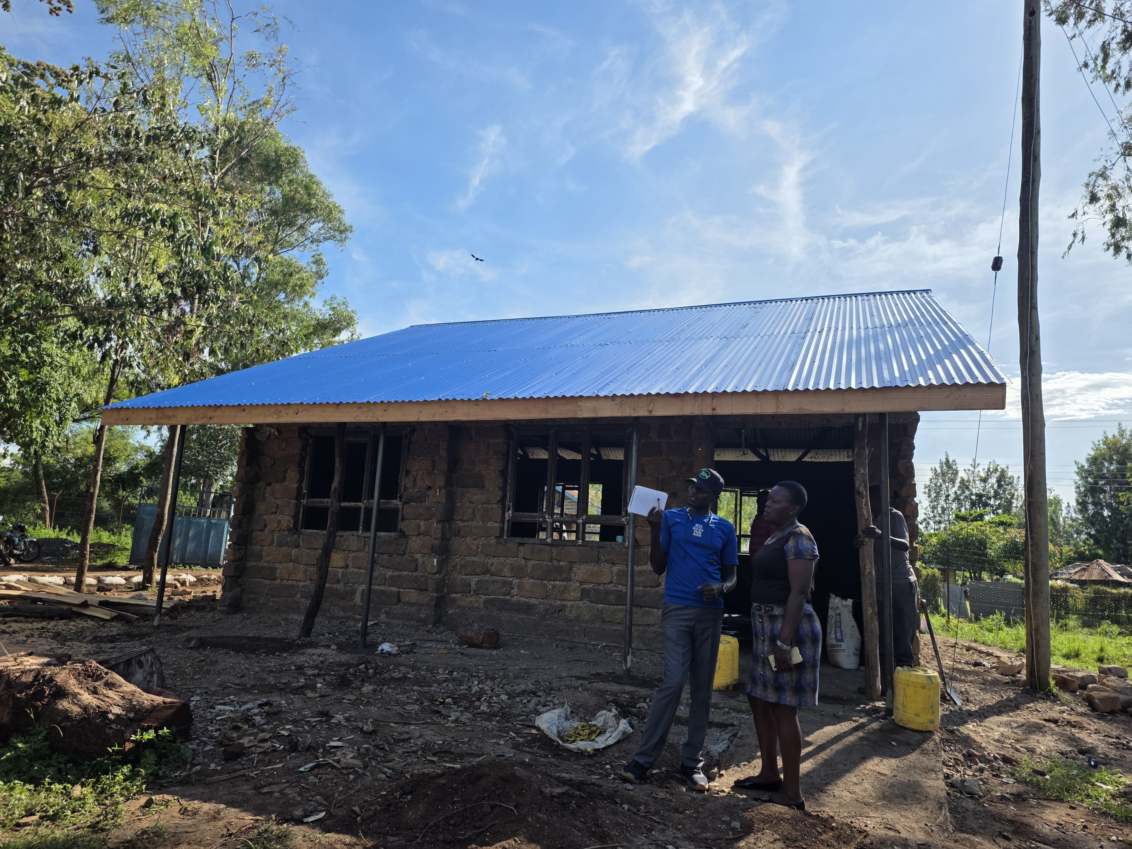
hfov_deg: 73.9
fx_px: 752
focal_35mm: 23
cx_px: 566
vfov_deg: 58.9
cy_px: 424
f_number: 1.7
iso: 80
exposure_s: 1/5447
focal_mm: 6.25
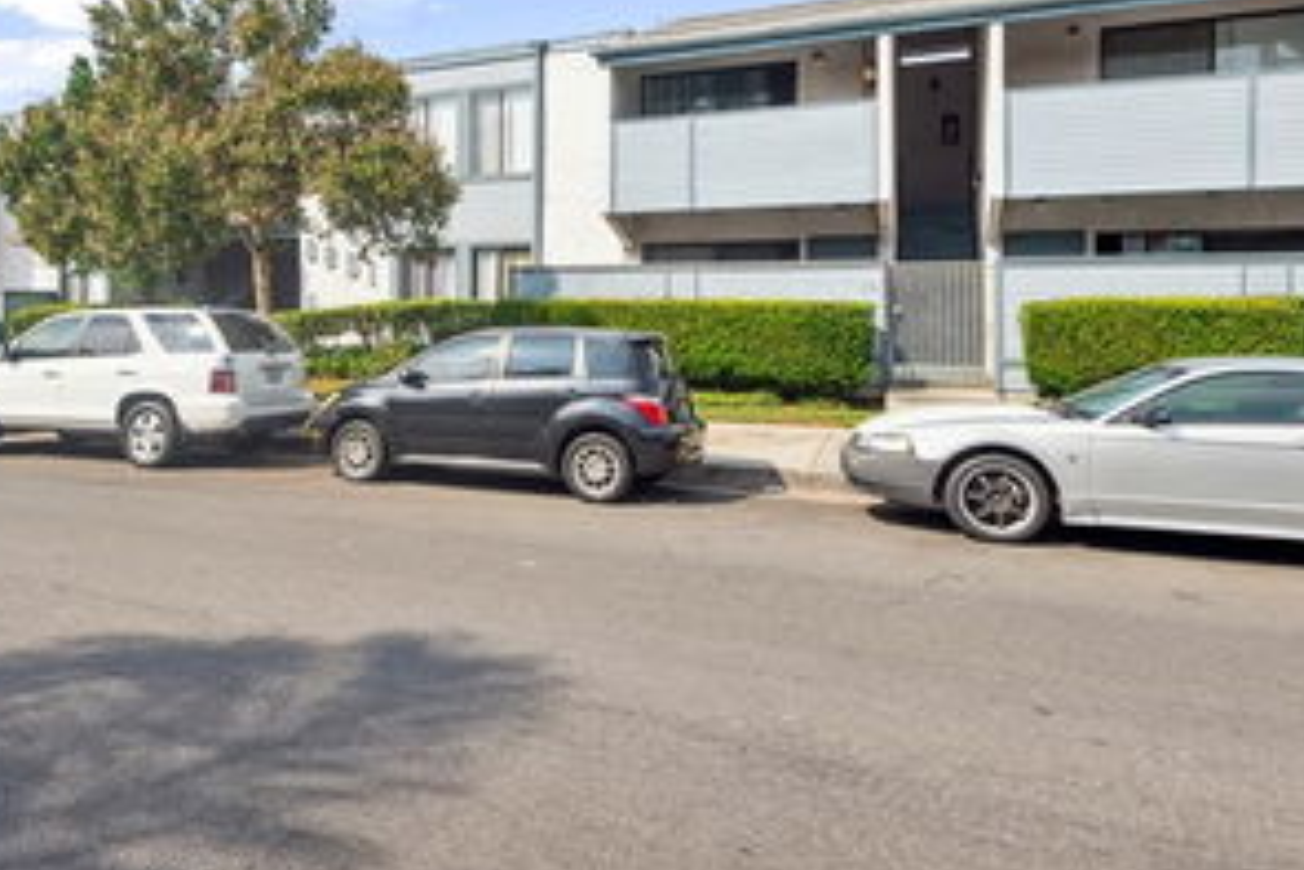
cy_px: 216
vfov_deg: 47.7
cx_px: 429
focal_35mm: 26
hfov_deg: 67.4
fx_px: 942
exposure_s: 1/320
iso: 250
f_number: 8
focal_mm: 16
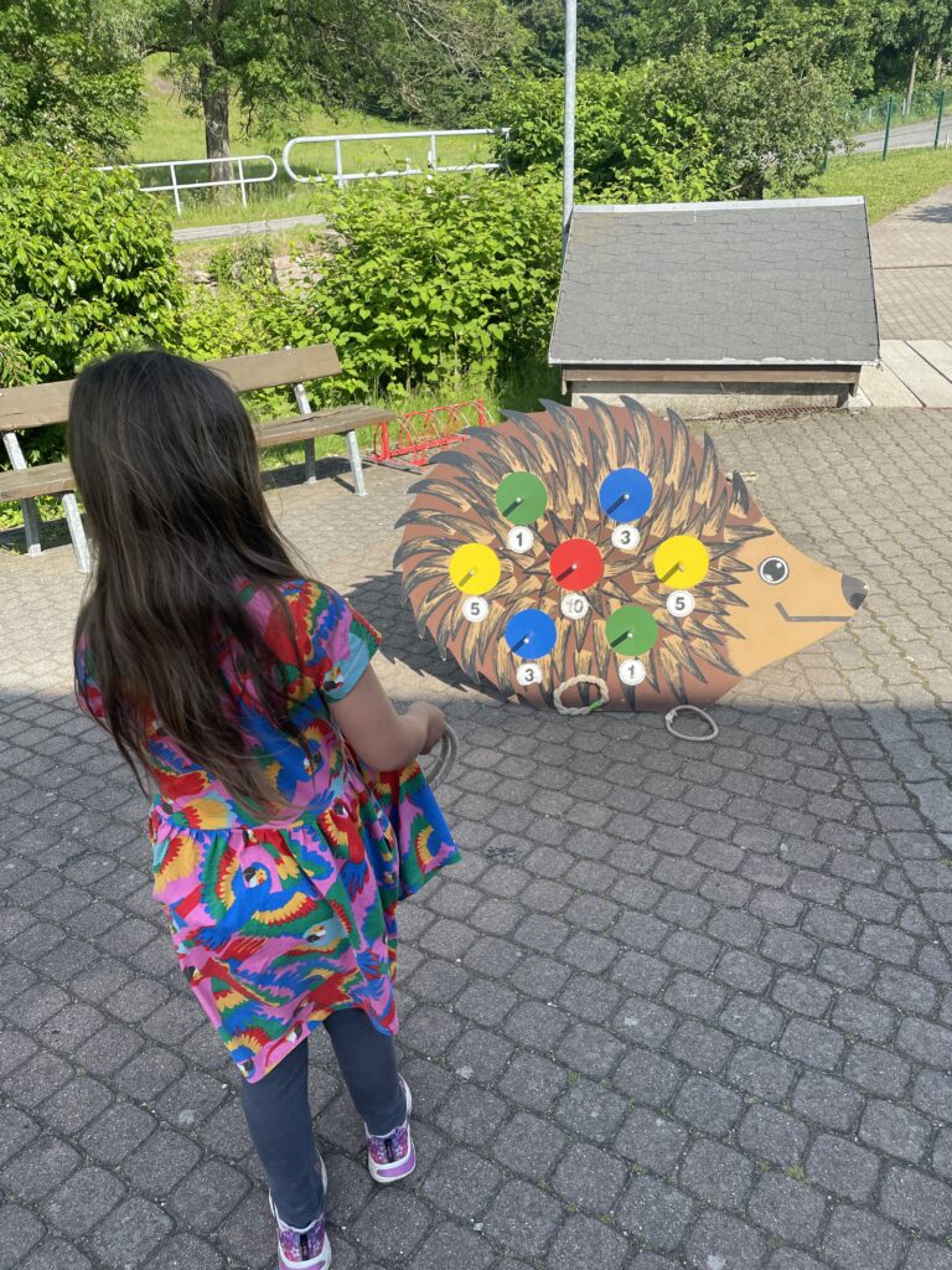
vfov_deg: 67.3
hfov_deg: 53.1
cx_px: 476
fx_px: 953
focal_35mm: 26
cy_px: 635
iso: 32
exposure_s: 1/1416
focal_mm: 4.2
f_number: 1.6
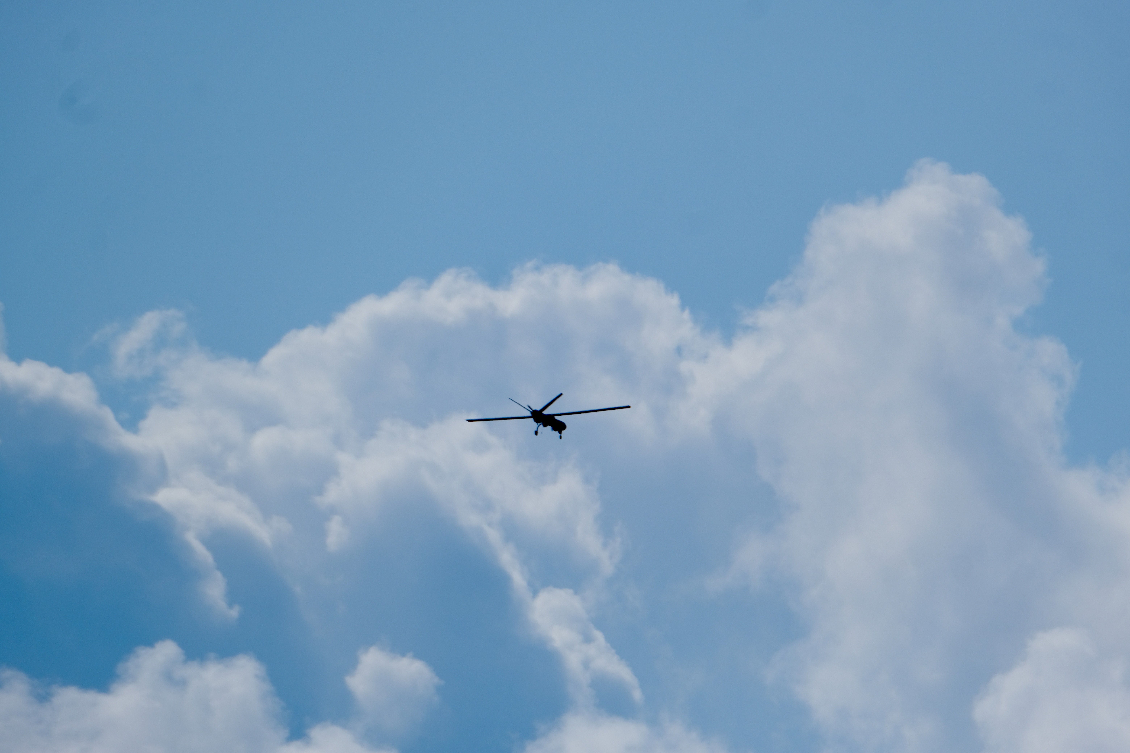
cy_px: 376
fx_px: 18832
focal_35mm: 600
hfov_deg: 3.4
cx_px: 565
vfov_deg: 2.3
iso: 160
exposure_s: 1/1900
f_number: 7.1
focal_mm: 400
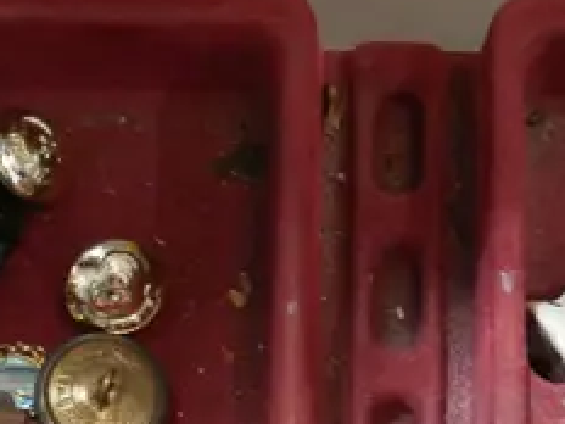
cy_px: 569
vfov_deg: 8.3
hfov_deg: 11.2
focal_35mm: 177
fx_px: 2889
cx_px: 375
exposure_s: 1/60
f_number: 4.5
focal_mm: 20
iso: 1000
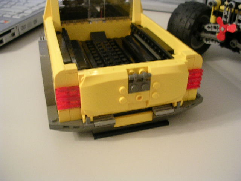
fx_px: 265
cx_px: 120
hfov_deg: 49.0
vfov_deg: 37.7
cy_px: 90
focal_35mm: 38
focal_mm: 5.8
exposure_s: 1/5.7
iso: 101
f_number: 2.8
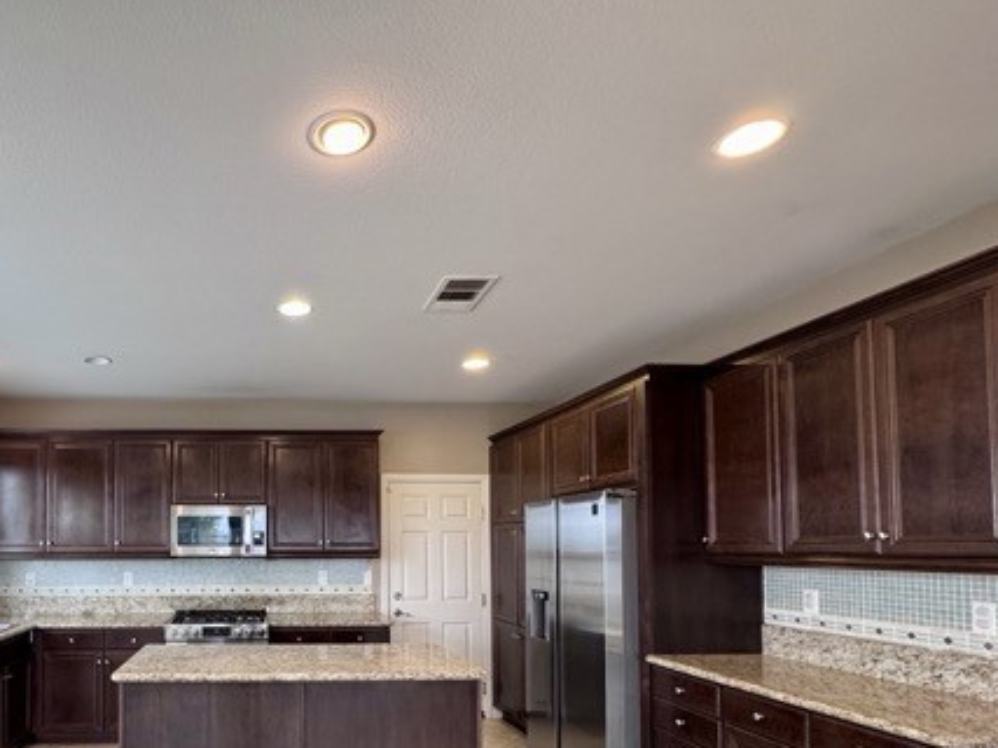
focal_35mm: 21
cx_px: 273
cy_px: 531
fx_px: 605
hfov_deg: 74.4
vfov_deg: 61.0
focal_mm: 2.22
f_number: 2.2
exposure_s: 1/120
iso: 250
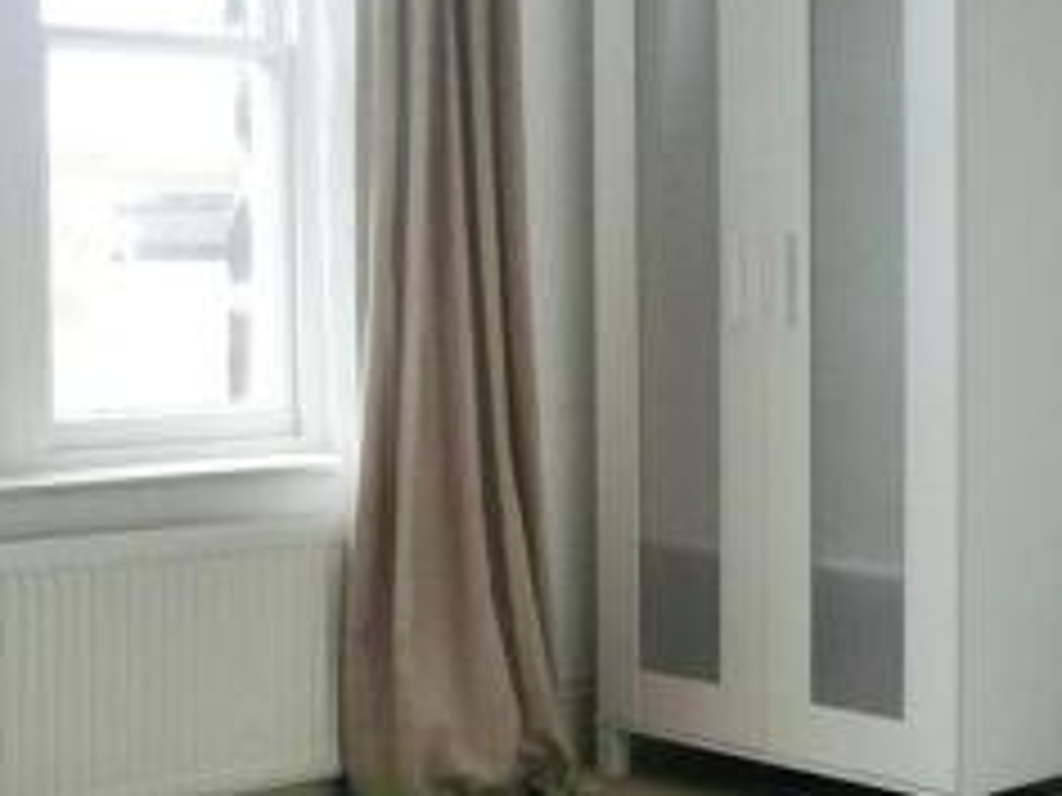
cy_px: 632
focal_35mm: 69
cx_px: 356
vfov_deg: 21.1
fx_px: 2117
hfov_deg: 28.0
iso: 100
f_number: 2.8
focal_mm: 4.6
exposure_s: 1/160
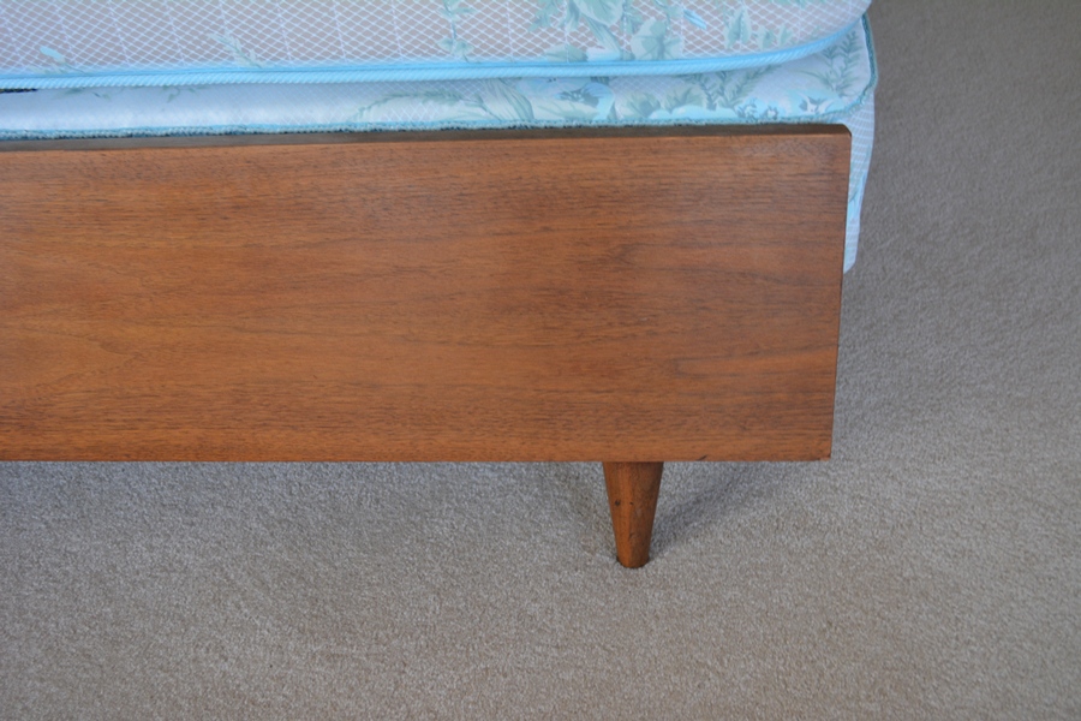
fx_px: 1171
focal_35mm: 39
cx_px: 540
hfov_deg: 49.6
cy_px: 360
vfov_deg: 34.2
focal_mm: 26
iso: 800
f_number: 4.2
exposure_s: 1/40
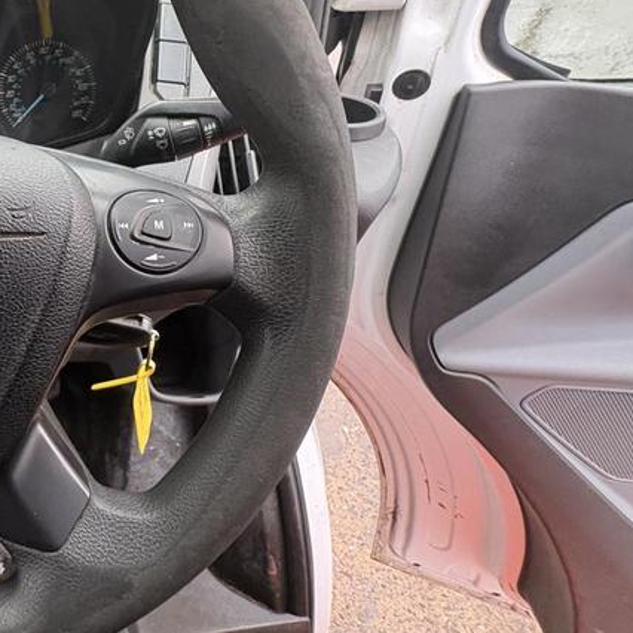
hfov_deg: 49.6
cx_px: -1
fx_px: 538
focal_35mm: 26
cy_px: 257
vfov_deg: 60.5
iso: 200
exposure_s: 1/86
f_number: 2.2
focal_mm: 2.22
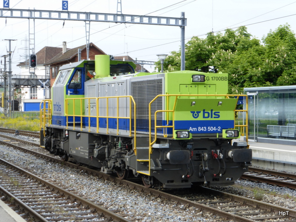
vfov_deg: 18.7
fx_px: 676
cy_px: 111
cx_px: 148
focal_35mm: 79
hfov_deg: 24.7
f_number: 5
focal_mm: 13.3
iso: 100
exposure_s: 1/200
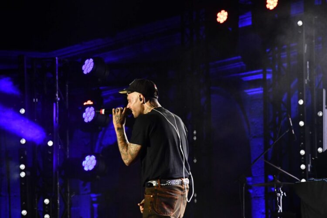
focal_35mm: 192
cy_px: 109
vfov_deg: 7.2
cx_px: 164
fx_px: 1744
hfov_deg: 10.7
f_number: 11
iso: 5000
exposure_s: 1/160
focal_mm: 160
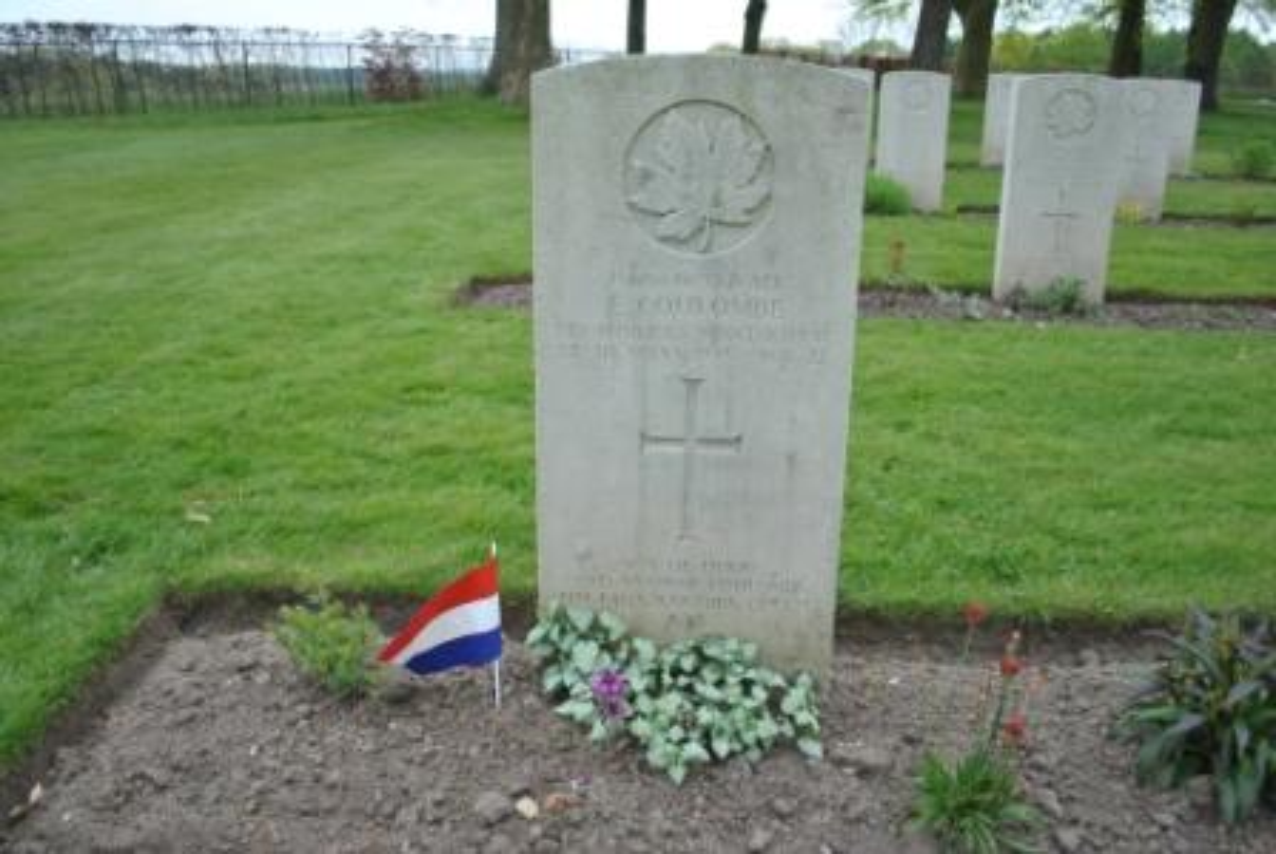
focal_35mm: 30
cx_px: 638
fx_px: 1065
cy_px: 427
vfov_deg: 43.7
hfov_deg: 61.9
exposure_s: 1/250
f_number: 3.8
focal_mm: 20
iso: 200
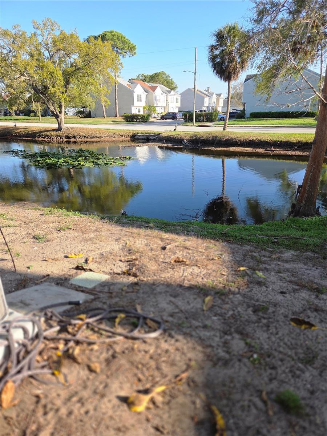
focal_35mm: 23
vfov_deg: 73.9
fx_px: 290
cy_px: 218
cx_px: 164
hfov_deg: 58.9
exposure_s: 1/2397
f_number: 1.8
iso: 80
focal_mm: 5.4
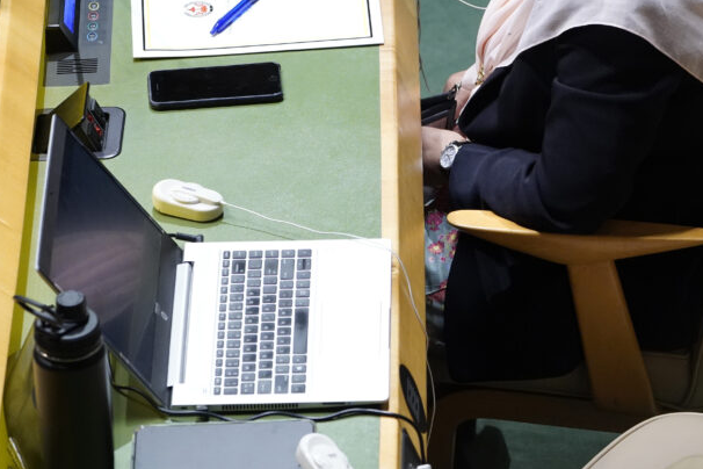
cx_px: 495
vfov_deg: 5.1
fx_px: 5214
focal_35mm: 267
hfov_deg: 7.7
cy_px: 78
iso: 5000
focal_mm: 158
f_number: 6.3
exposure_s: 1/125
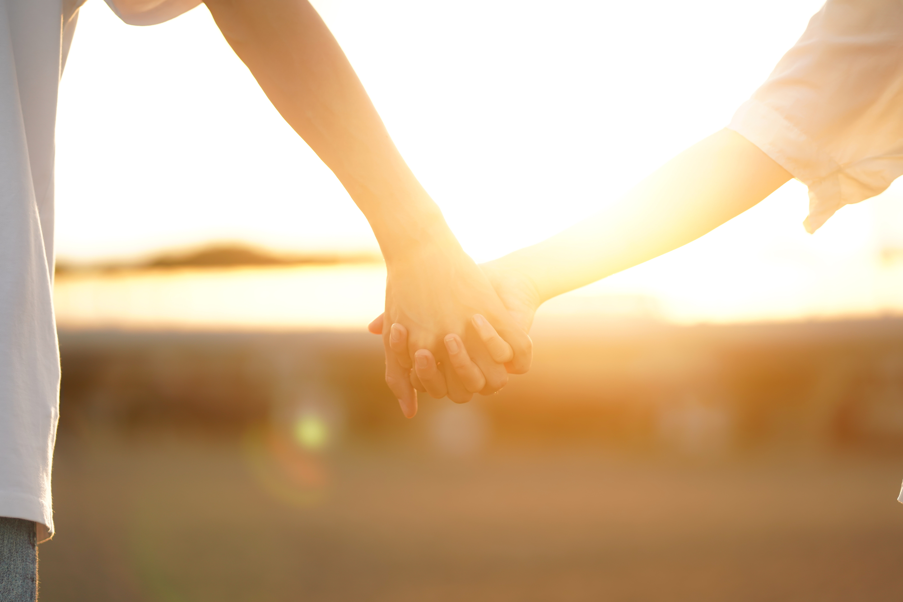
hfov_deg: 23.9
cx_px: 452
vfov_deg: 16.1
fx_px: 2132
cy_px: 301
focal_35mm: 85
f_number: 2
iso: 400
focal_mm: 85
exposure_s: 1/2000
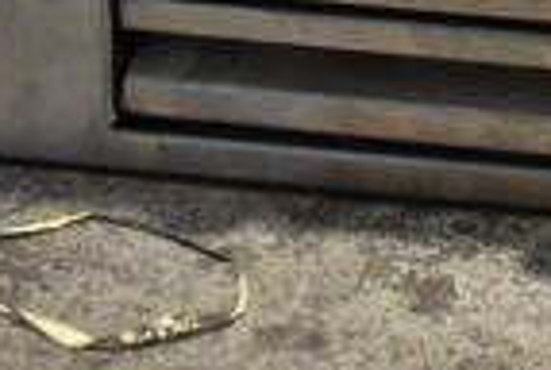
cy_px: -235
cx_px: 821
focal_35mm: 115
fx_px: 1764
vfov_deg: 11.3
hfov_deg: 16.3
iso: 640
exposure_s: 1/30
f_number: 3.5
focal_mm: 18
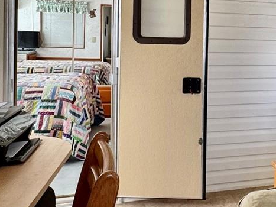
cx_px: 277
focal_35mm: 48
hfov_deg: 35.7
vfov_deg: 29.7
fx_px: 383
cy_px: 47
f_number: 2.2
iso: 100
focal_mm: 2.22
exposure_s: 1/99
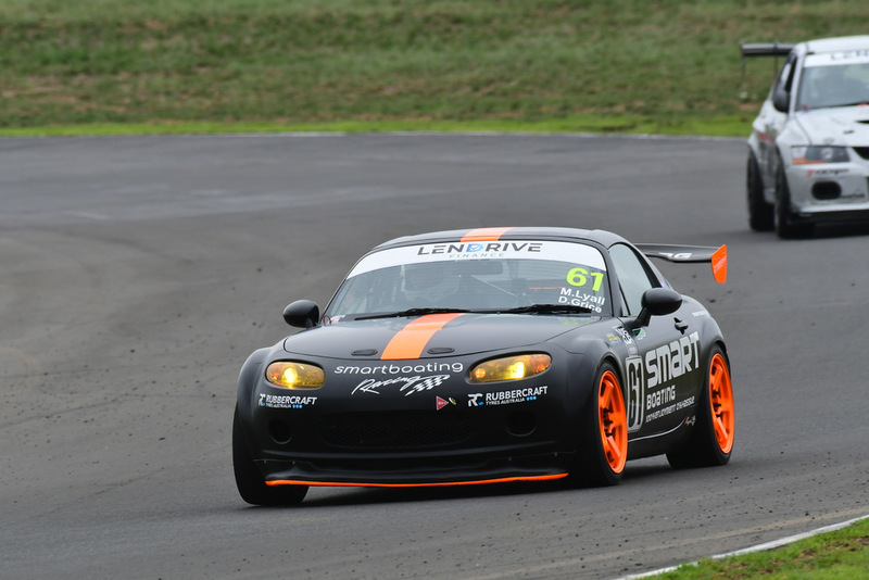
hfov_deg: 2.7
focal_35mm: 750
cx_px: 434
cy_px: 290
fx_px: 18110
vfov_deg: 1.8
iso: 640
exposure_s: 1/640
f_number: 10
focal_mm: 500
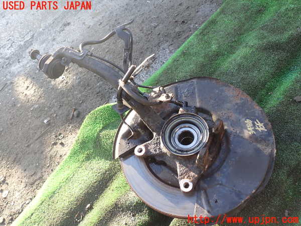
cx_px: 150
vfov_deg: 46.8
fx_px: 261
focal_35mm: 30
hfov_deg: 60.0
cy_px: 113
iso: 100
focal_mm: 5.4
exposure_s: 1/80
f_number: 3.2
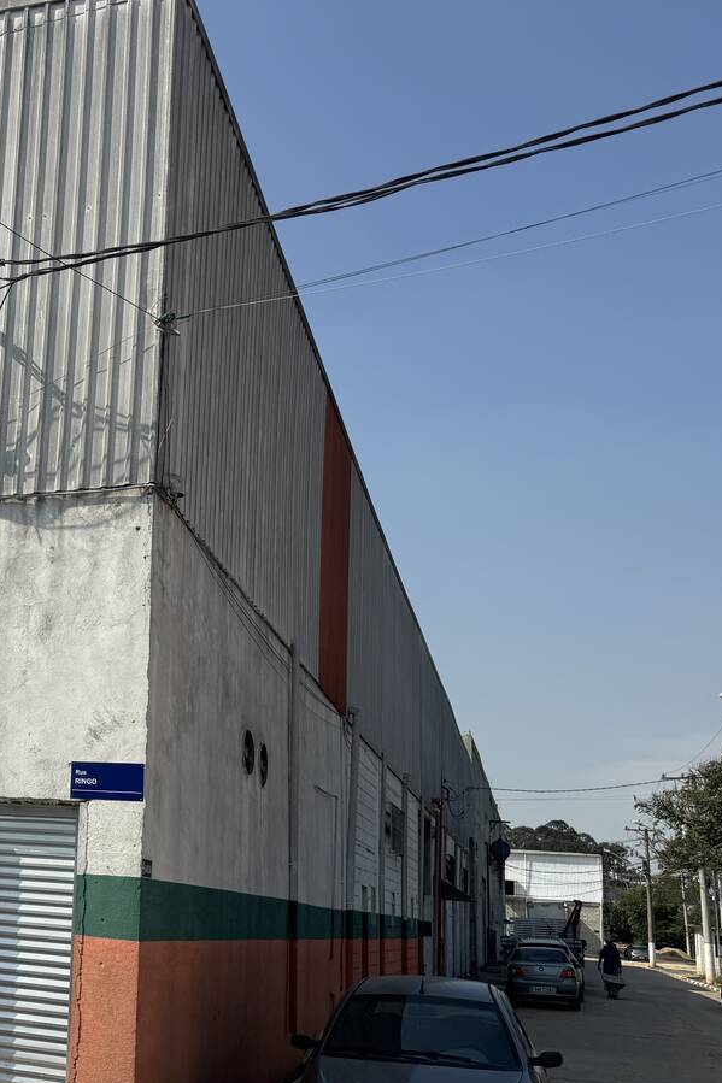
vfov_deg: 48.3
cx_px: -81
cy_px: 630
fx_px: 1204
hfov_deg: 29.9
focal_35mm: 40
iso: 80
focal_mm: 6.76
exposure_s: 1/6410
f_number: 1.78
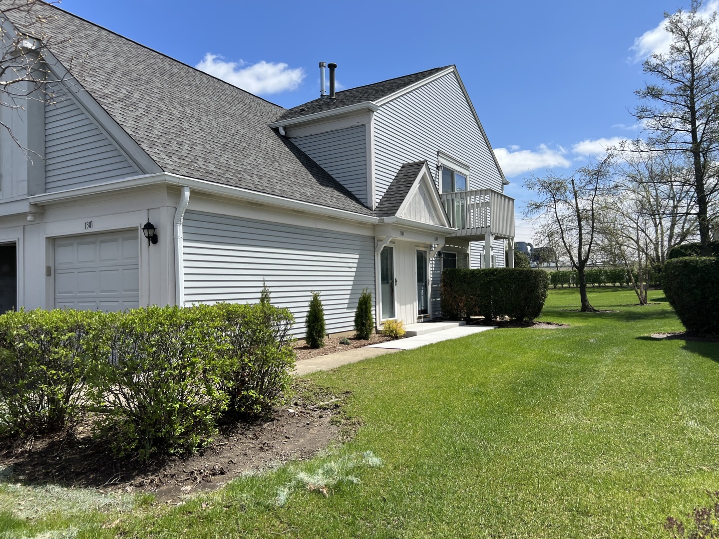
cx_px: 360
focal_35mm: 26
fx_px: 540
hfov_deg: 67.3
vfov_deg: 53.1
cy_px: 270
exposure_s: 1/4444
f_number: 1.5
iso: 50
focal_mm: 5.7
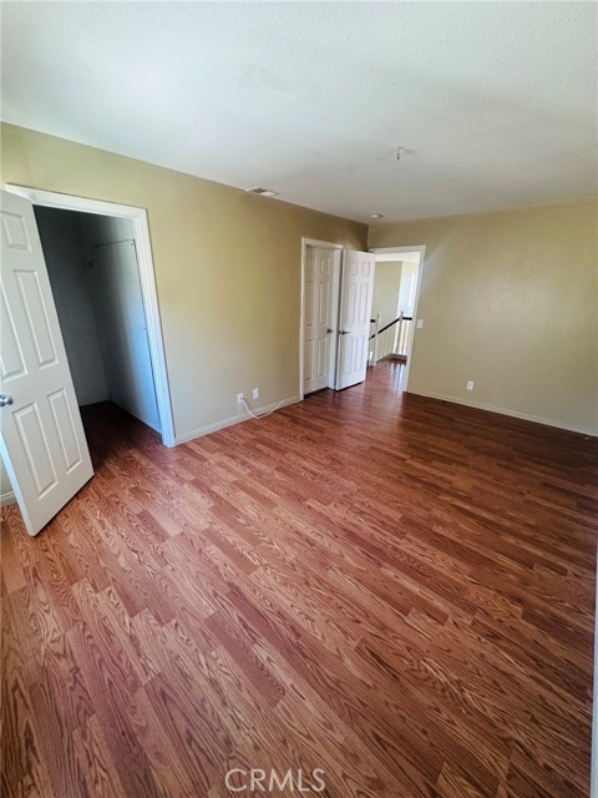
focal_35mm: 14
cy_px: 399
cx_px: 299
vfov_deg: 102.1
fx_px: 322
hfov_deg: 85.7
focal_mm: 2.22
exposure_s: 1/60
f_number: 2.2
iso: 320
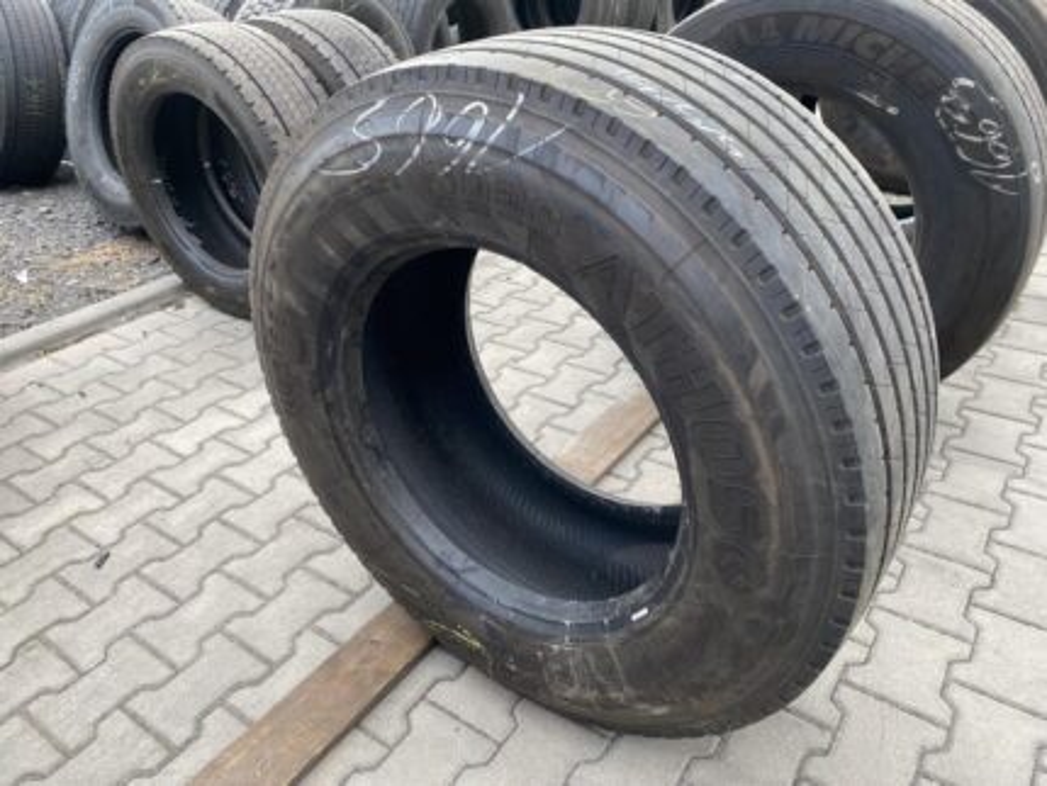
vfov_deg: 53.1
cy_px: 393
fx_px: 787
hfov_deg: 67.3
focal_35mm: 26
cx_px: 524
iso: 32
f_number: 1.8
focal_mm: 4.25
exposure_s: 1/121
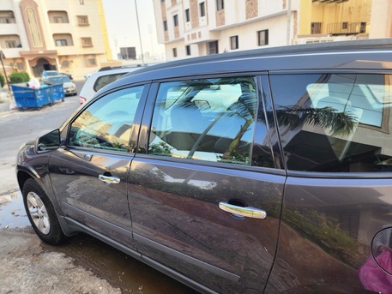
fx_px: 261
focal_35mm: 23
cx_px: 196
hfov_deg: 73.9
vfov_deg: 58.9
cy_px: 147
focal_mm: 6.4
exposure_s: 1/100
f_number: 1.8
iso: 16
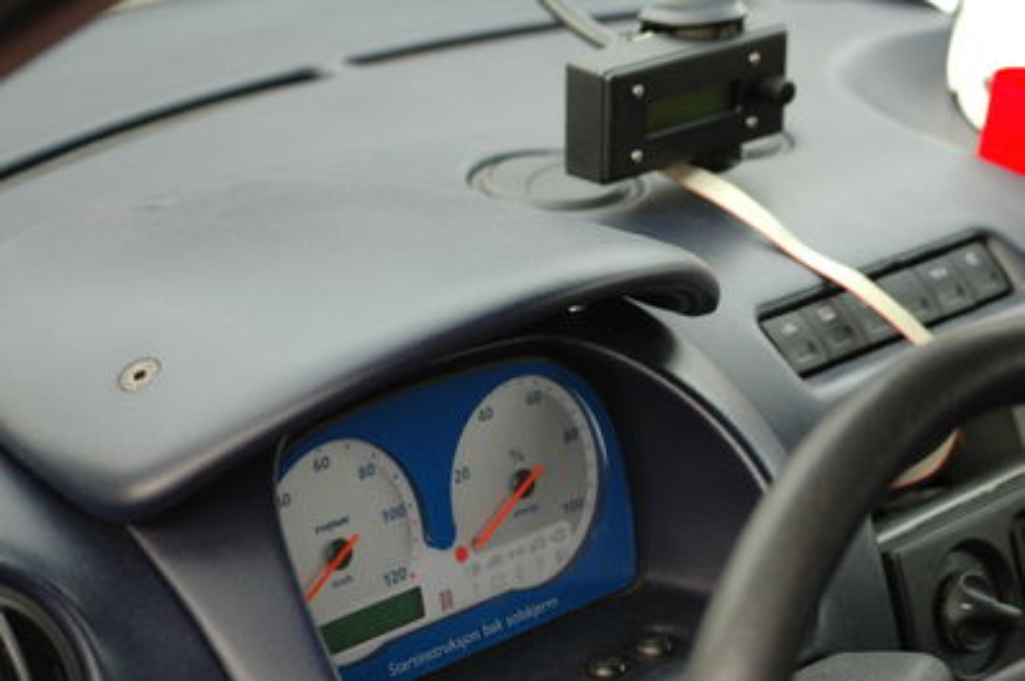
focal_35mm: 84
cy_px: 340
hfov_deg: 24.2
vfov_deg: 16.2
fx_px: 2389
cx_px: 512
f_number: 4
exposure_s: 1/180
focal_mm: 56
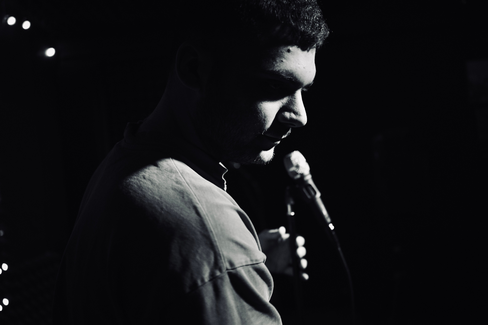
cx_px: 244
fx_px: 474
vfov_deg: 37.9
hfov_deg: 54.4
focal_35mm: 35
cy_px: 162
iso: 3200
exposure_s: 1/250
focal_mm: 35
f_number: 2.8
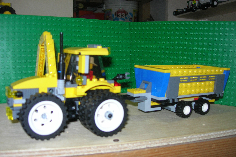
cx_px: 119
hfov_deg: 48.5
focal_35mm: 40
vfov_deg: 33.4
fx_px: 262
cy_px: 88
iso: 64
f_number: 2.8
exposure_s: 1/60.1
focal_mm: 7.8
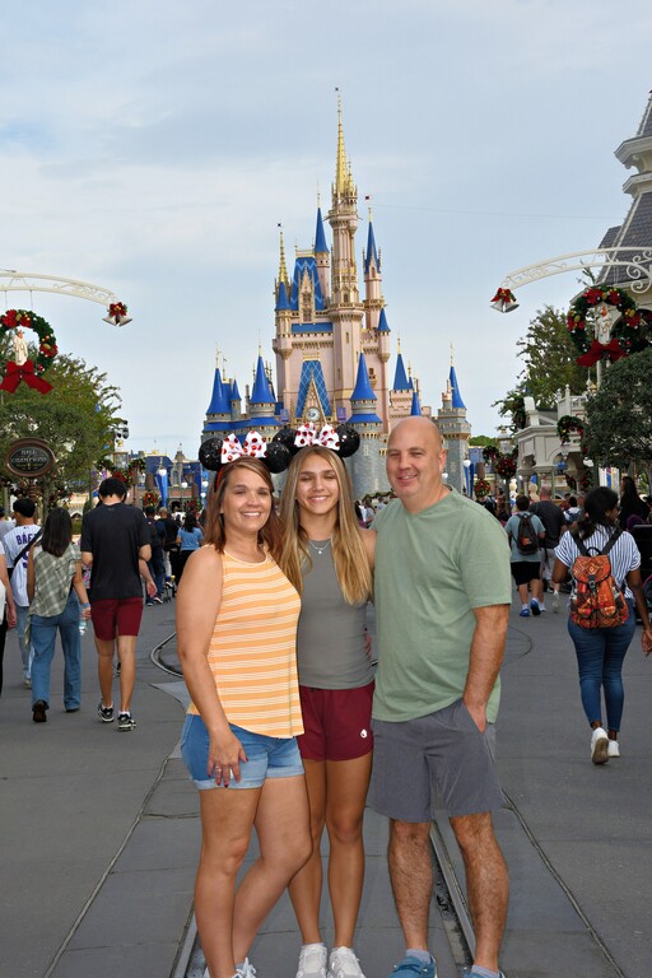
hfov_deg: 21.6
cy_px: 489
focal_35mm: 63
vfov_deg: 31.9
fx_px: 1711
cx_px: 326
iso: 400
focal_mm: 42
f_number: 13
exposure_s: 1/250
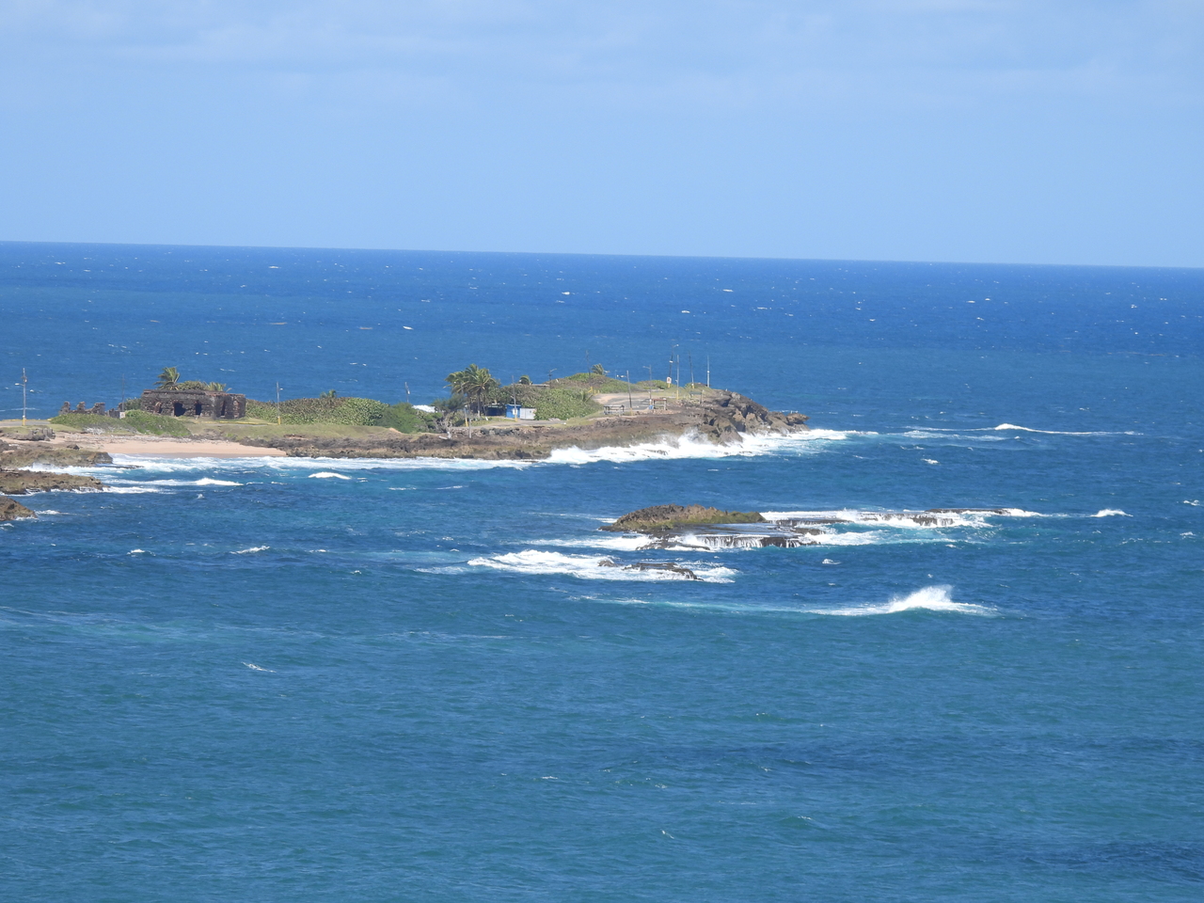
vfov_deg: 6.8
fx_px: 7652
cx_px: 602
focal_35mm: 220
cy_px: 452
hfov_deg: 9.0
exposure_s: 1/640
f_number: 4.5
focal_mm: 39.3
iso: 100
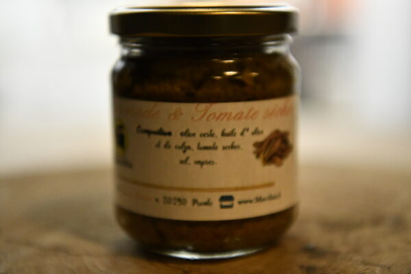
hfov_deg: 33.4
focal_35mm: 60
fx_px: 685
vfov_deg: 22.6
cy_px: 137
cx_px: 206
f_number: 2.8
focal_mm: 60
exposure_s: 1/8000
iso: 10000
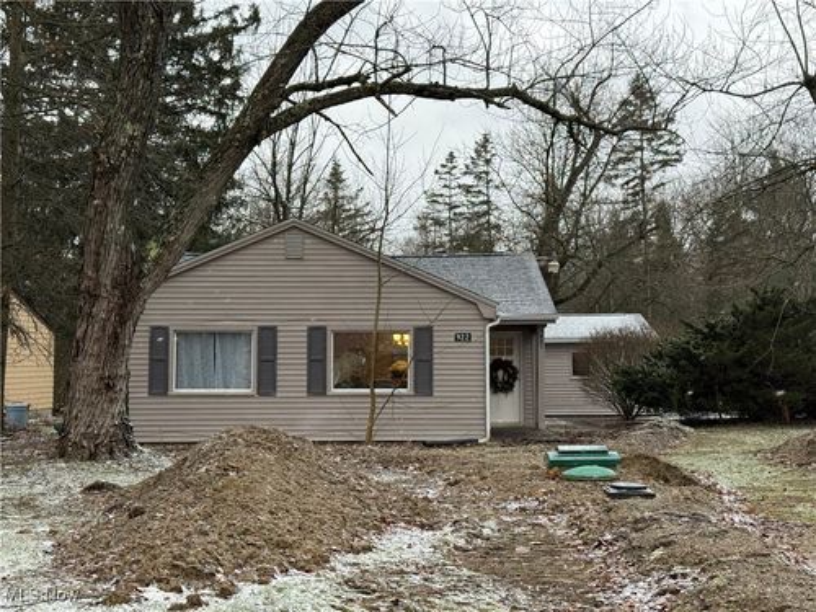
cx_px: 408
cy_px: 306
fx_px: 1131
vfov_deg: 30.3
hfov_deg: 39.7
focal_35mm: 48
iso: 100
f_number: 1.78
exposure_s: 1/292
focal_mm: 6.76
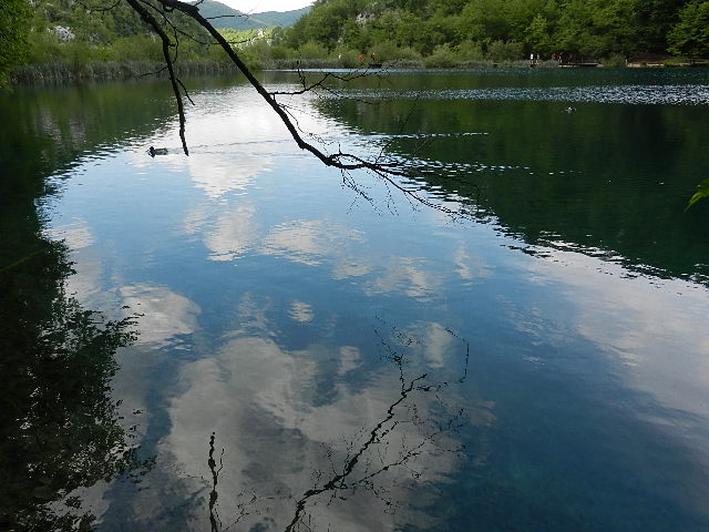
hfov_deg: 61.7
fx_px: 594
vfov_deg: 48.2
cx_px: 354
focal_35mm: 29
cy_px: 266
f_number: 3.6
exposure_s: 1/500
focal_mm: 5.1
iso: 160
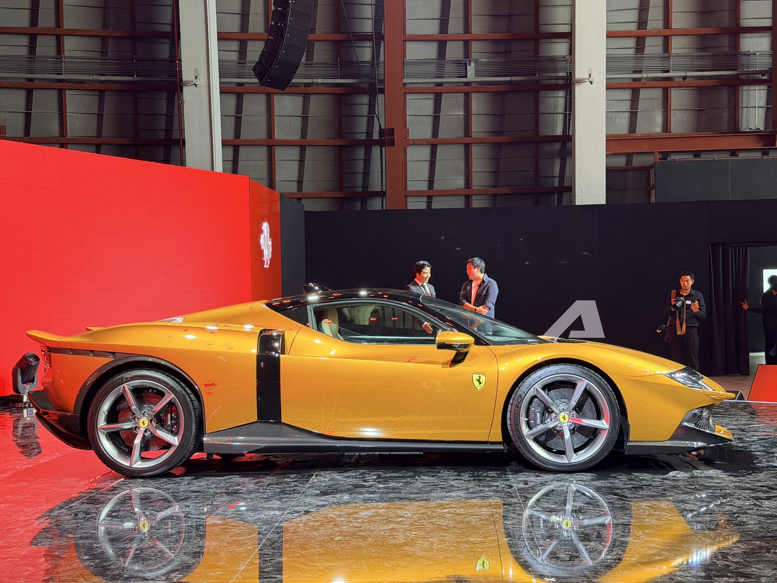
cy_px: 292
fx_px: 1077
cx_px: 388
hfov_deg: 39.7
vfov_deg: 30.3
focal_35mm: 48
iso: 100
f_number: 1.78
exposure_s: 1/60
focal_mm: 6.76
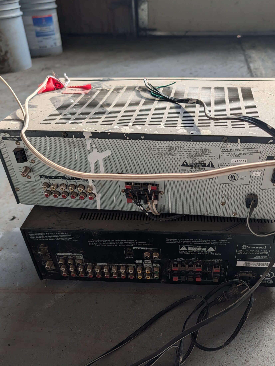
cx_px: 155
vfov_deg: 63.2
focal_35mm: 28
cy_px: 202
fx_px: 296
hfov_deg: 49.7
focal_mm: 6.9
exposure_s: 1/213
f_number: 1.68
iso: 89
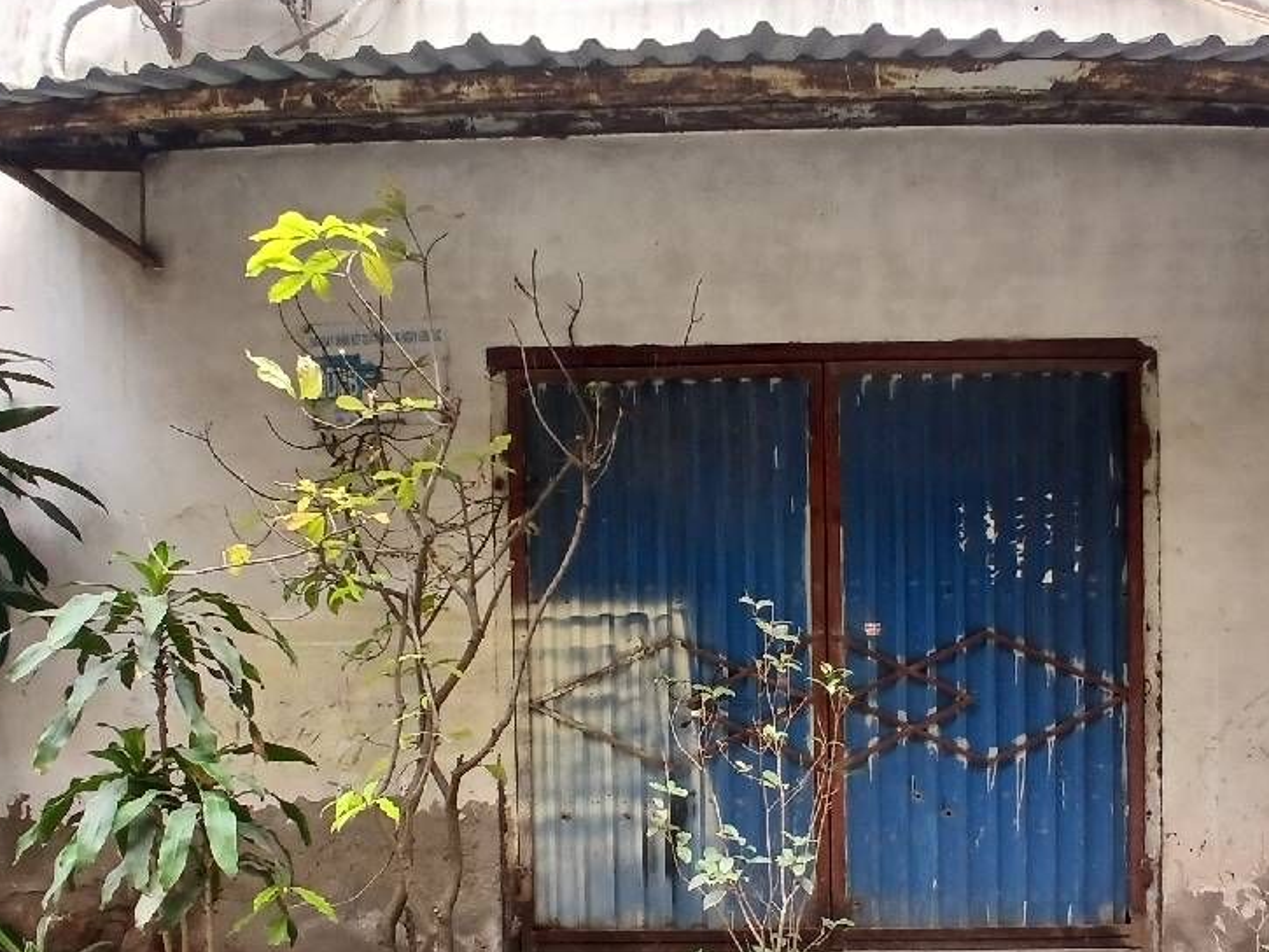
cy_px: 649
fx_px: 880
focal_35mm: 24
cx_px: 644
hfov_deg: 71.6
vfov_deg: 55.4
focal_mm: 1.4
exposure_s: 1/163
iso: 50
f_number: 2.2
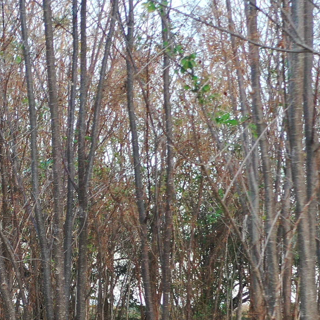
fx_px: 1140
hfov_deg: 15.8
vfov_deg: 15.7
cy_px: 325
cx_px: 35
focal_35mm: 109
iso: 100
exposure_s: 1/50
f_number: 3.2
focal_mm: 10.26
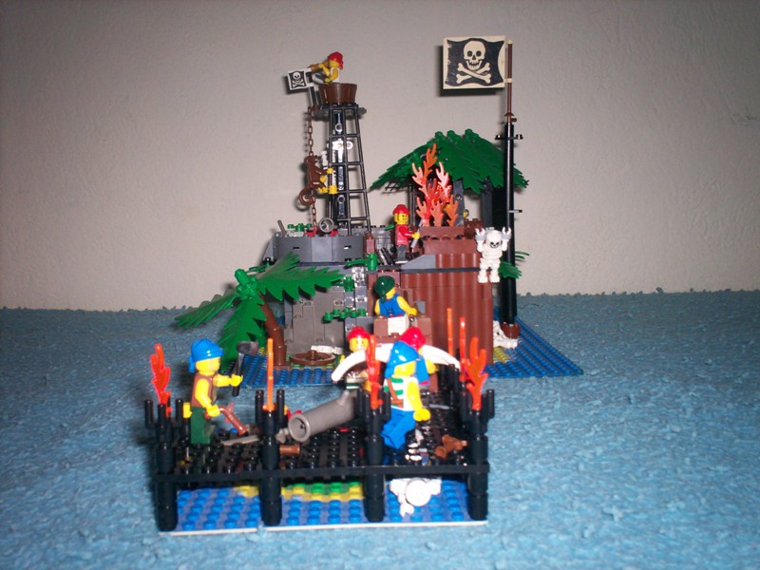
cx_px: 380
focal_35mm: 36
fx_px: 790
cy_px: 285
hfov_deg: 51.4
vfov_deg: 39.7
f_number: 4.5
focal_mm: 6
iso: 140
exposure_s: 1/60
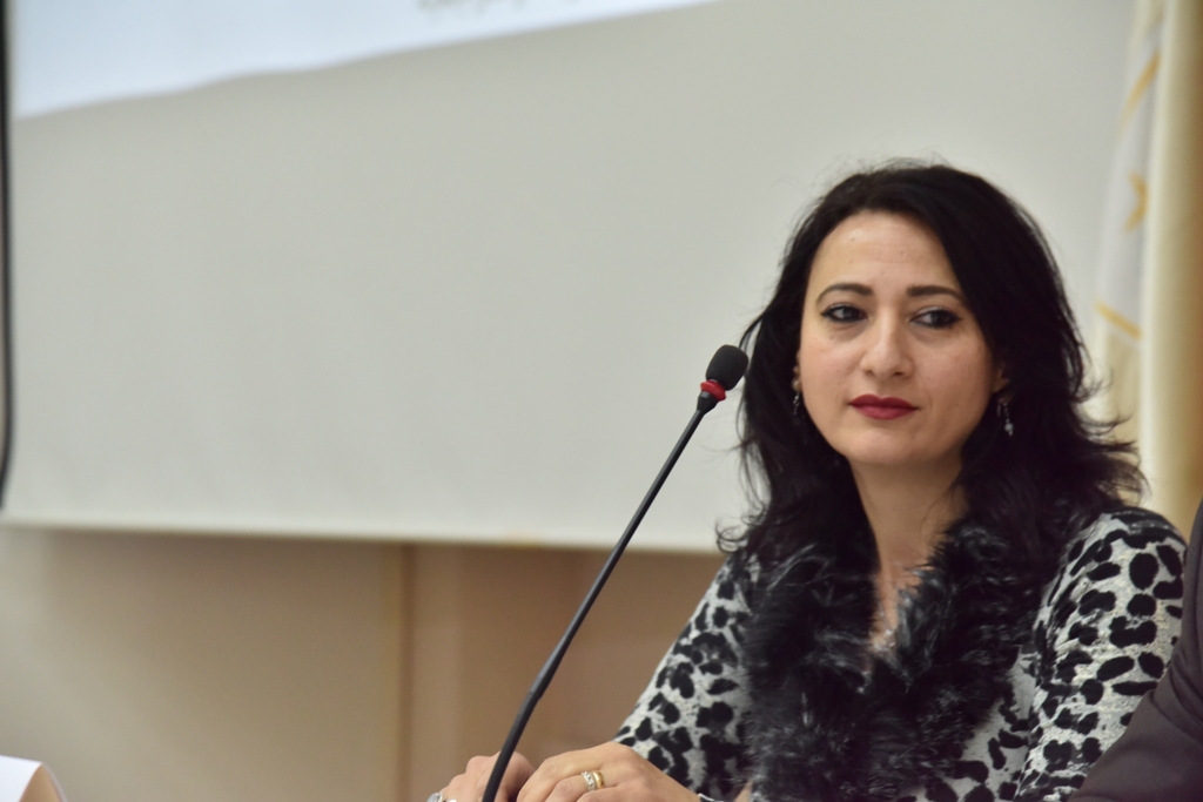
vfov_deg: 11.4
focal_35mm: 120
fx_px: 4010
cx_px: 602
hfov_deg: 17.1
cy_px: 401
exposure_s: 1/125
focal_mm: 120
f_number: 5.6
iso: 2500
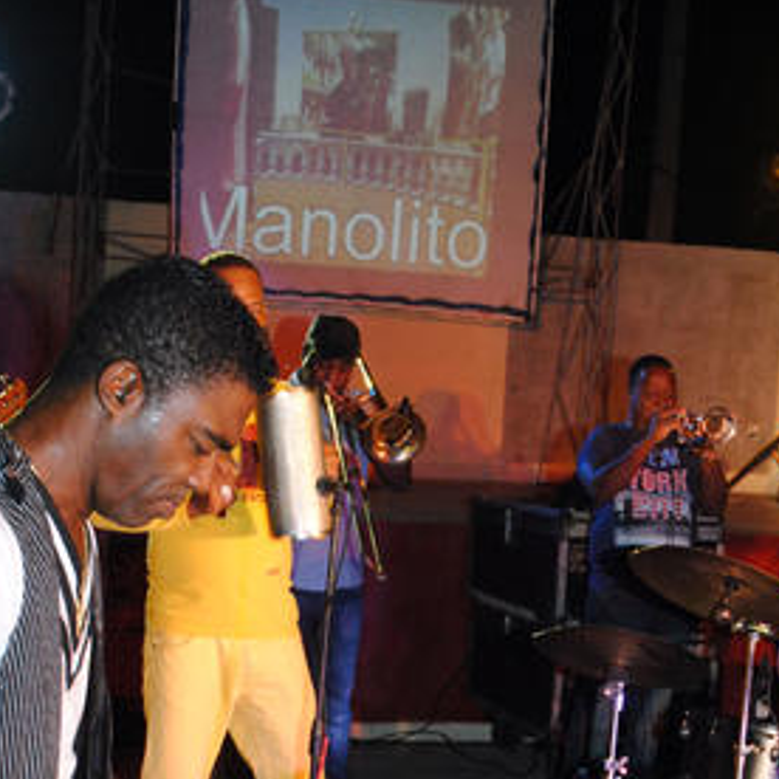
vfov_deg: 22.6
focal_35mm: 75
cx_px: 305
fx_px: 1908
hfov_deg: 23.0
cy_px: 677
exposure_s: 1/60
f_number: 5.6
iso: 800
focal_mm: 27
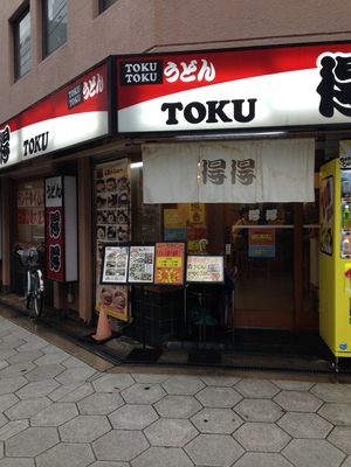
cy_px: 234
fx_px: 446
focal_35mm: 33
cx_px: 176
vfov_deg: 55.4
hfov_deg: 42.9
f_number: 2.4
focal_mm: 4.12
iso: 80
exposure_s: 1/120
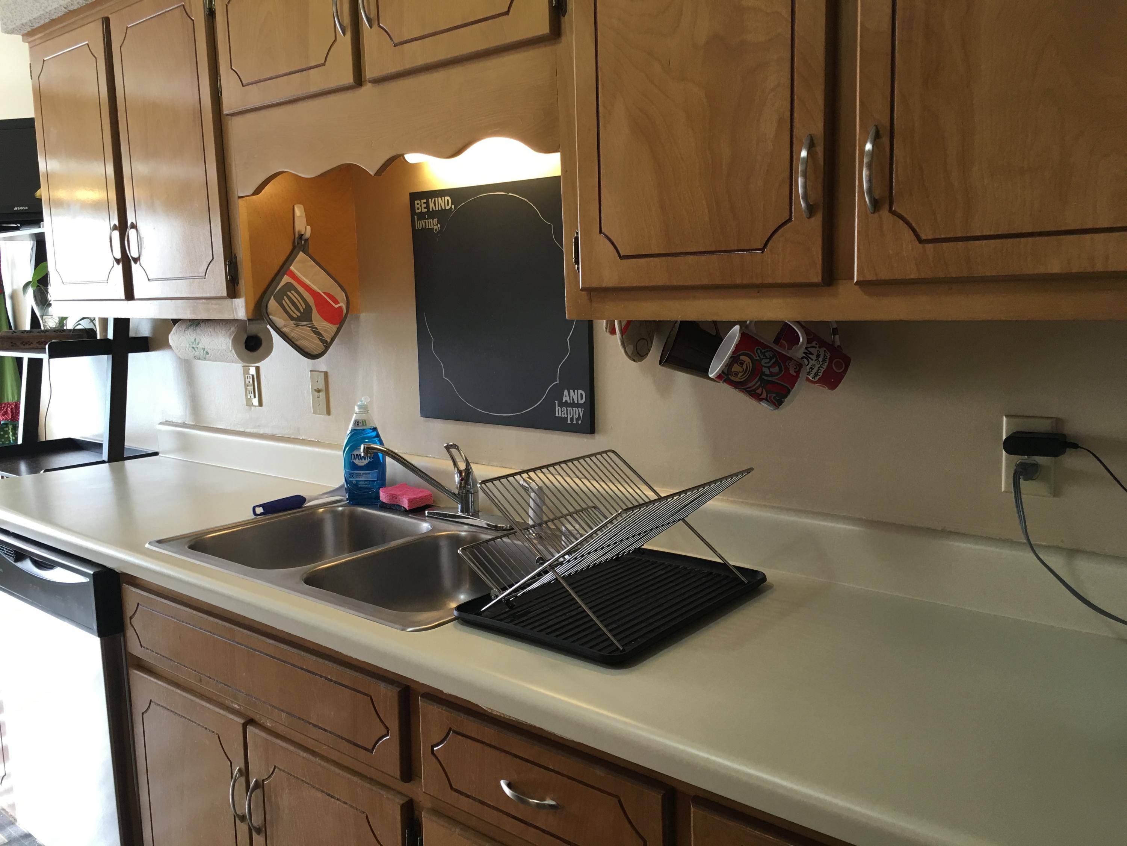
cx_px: 564
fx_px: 944
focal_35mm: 29
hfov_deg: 61.7
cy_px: 423
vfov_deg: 48.2
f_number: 2.2
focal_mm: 4.15
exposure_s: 1/30
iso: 32
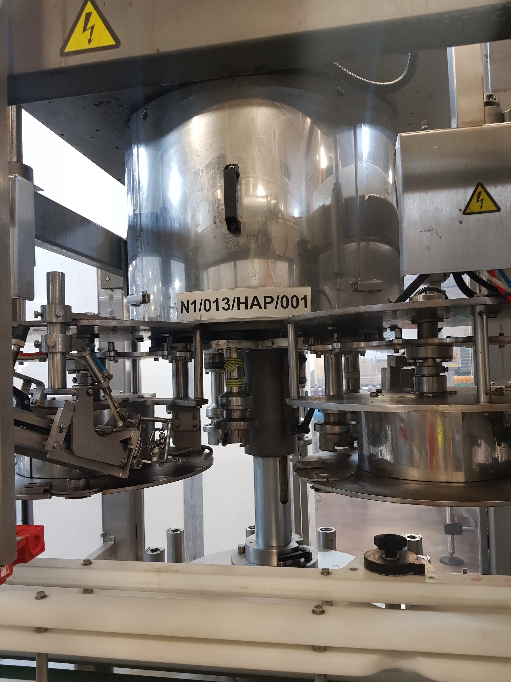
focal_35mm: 26
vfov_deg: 67.3
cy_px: 341
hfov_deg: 53.1
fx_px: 512
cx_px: 256
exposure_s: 1/25
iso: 250
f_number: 1.7
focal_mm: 4.3
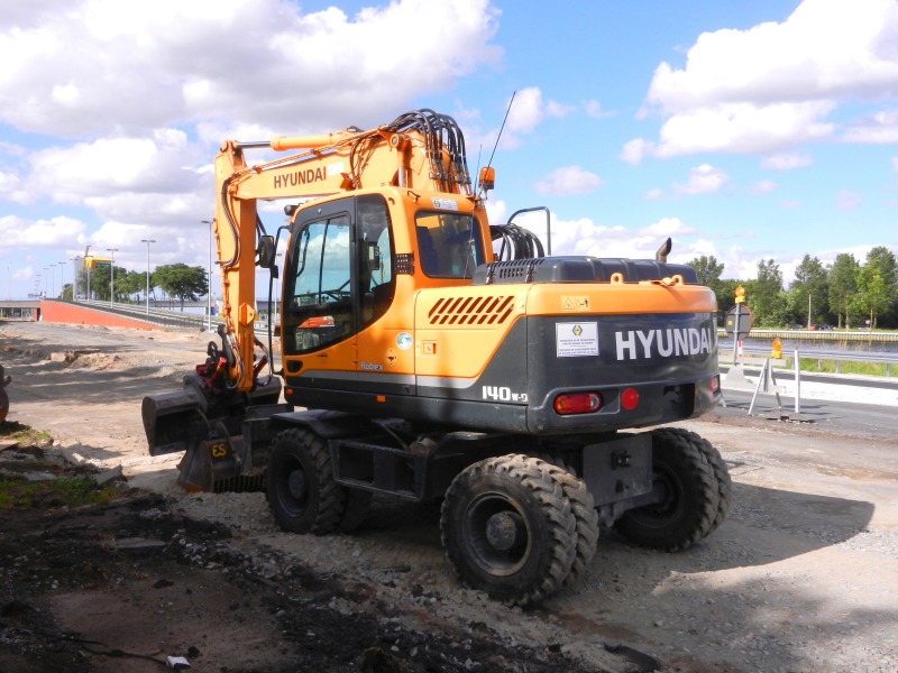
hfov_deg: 55.4
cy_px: 336
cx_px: 449
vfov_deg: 42.9
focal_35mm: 33
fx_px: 856
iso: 160
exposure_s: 1/1250
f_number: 3.8
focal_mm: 5.9
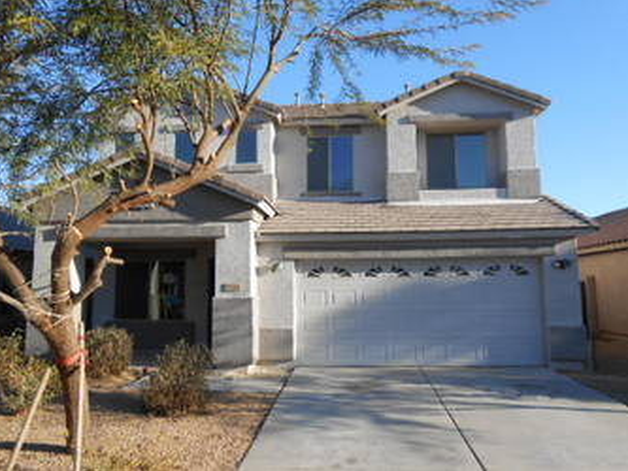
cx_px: 304
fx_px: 490
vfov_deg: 51.4
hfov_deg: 65.3
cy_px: 228
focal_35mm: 27
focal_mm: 4.6
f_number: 3.5
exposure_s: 1/400
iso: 80
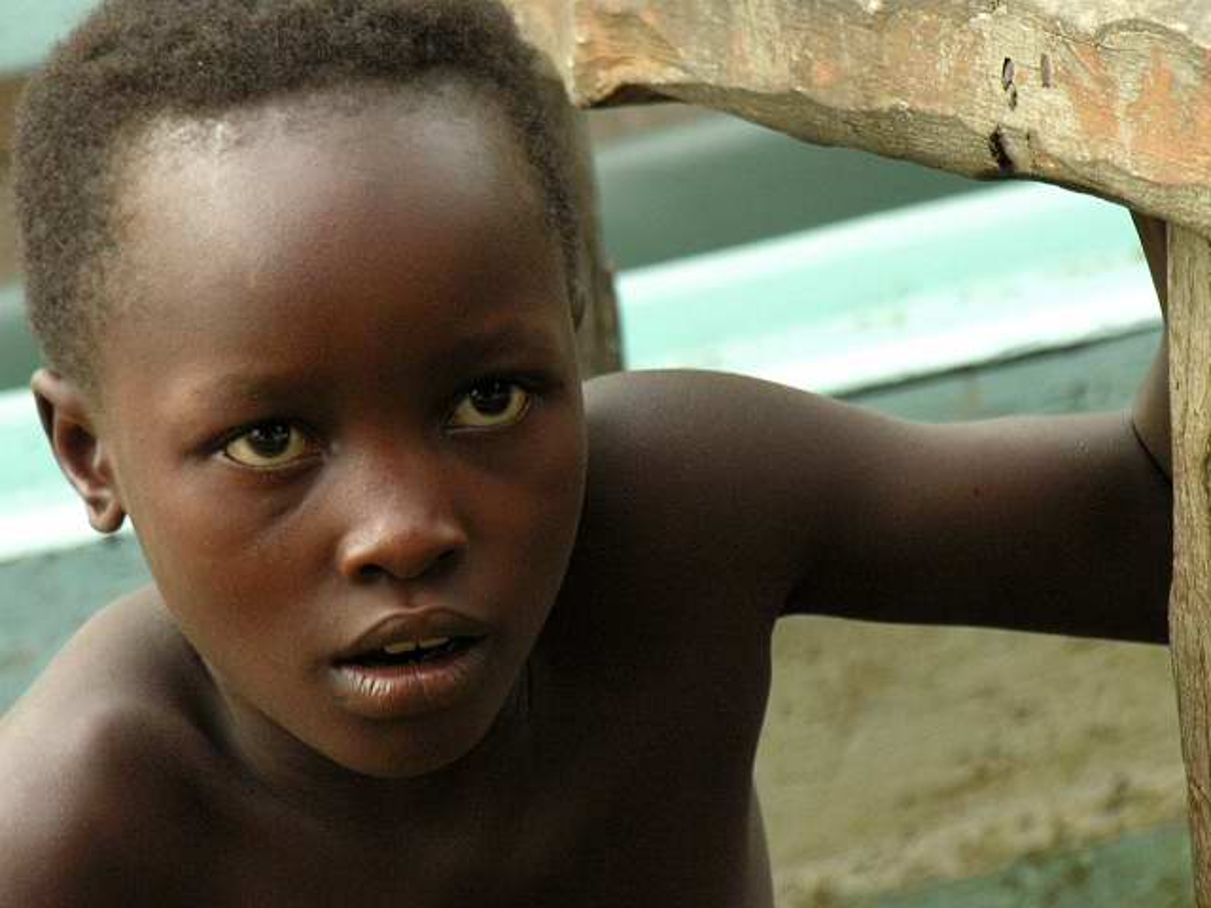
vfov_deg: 5.1
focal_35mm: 291
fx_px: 10180
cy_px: 454
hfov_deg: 6.8
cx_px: 606
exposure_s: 1/250
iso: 200
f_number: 4.8
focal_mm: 74
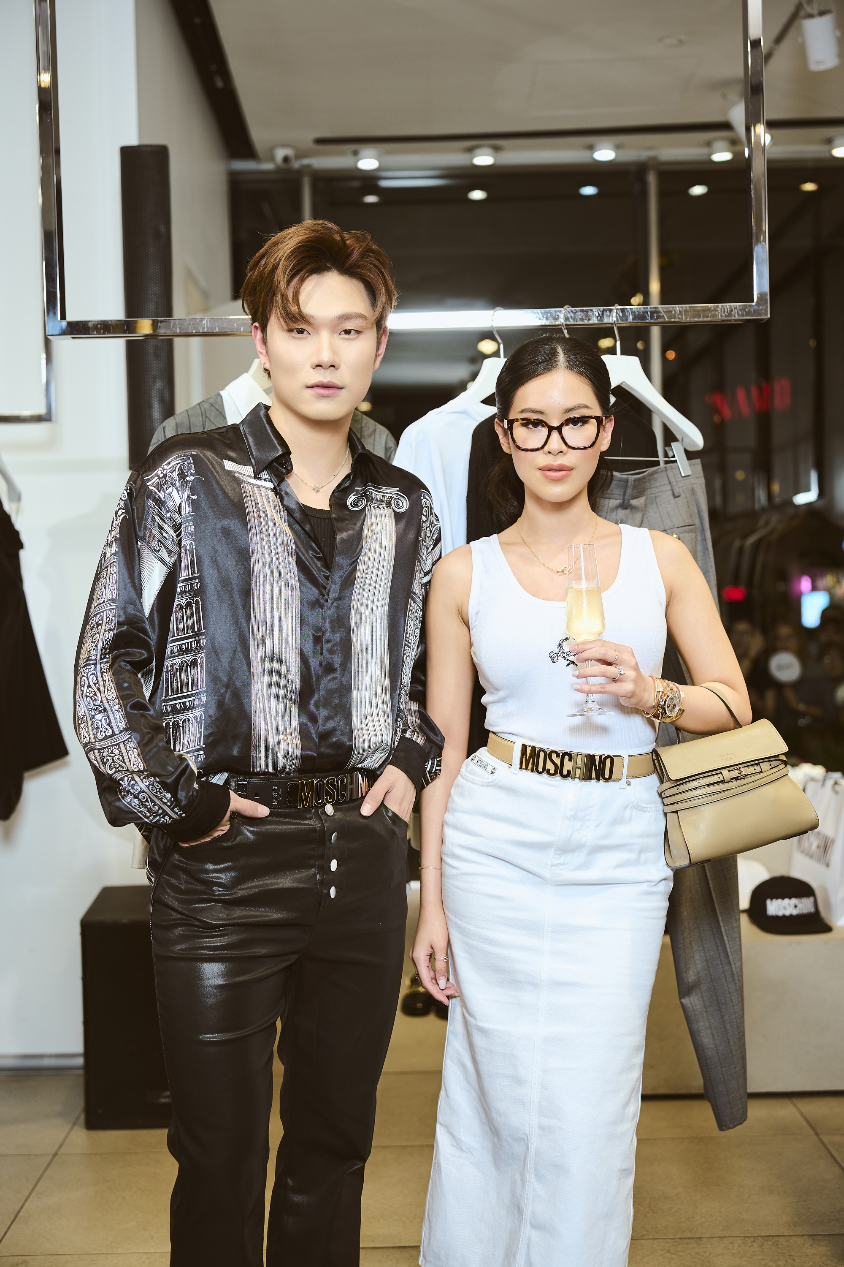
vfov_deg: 45.4
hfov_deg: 31.2
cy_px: 634
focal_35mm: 43
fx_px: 1512
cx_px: 422
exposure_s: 1/200
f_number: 2.8
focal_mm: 43
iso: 250
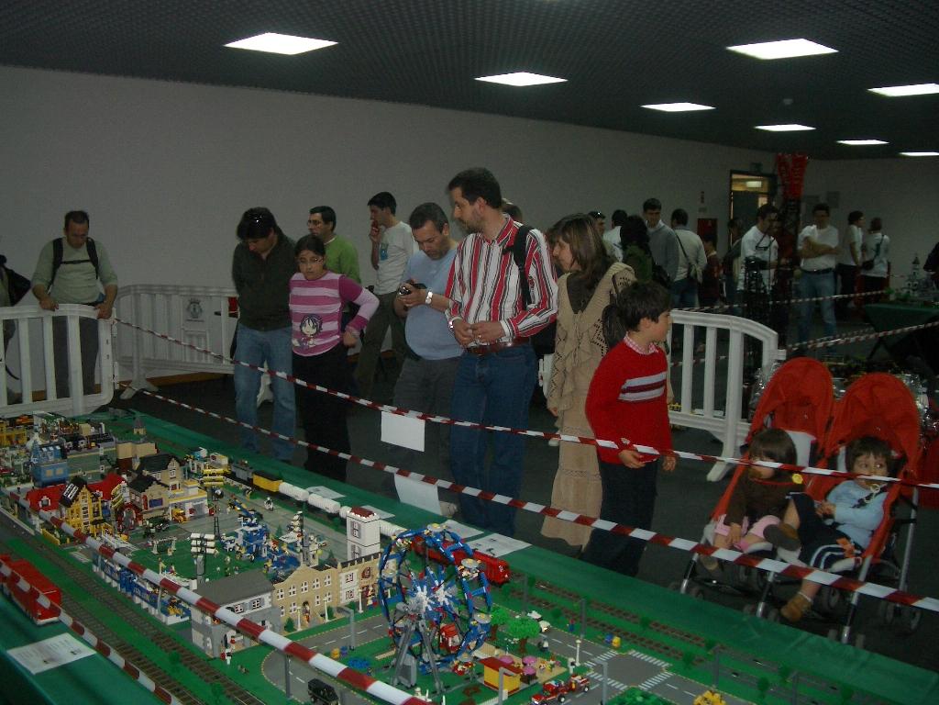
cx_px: 470
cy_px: 352
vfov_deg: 40.7
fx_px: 949
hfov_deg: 52.6
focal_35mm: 35
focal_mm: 5.8
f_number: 2.6
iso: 100
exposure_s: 1/60
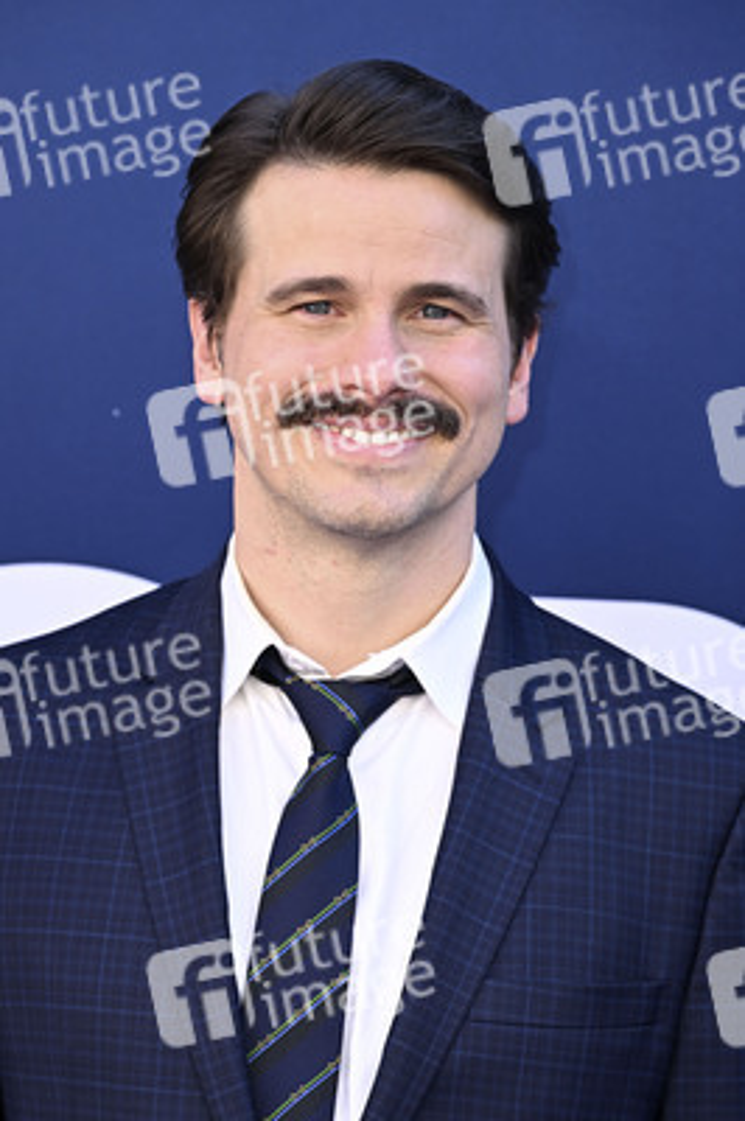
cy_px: 560
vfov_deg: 19.8
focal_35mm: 103
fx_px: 3203
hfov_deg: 13.3
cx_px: 372
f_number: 5.6
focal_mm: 103
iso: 320
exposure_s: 1/200
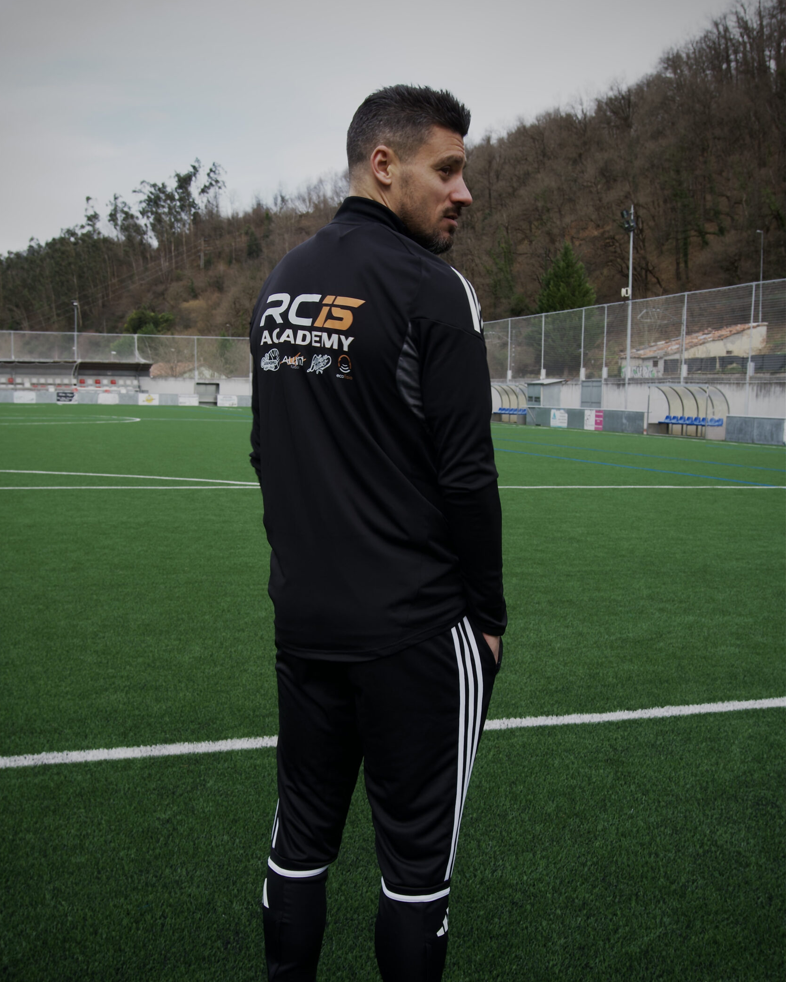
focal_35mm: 40
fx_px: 1151
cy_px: 552
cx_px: 386
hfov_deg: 37.7
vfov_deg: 46.1
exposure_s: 1/40
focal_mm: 23
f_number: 10
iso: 125
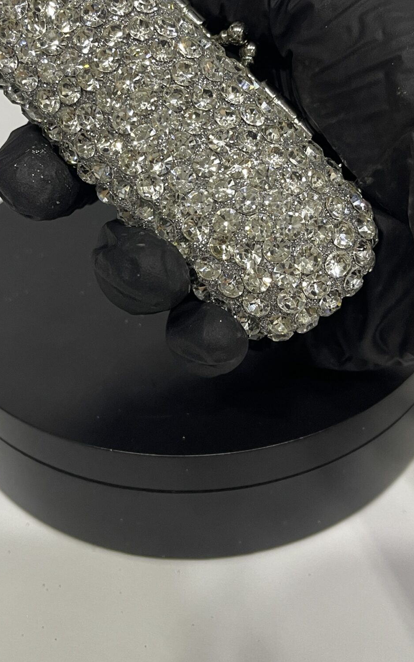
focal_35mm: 45
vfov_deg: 43.3
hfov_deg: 28.6
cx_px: 212
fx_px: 813
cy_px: 190
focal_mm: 5.1
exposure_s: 1/50
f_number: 1.6
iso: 125
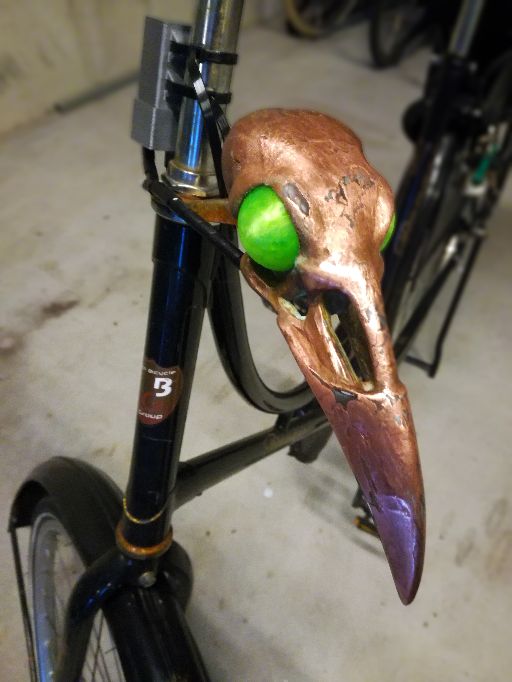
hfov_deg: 51.4
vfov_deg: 65.3
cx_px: 256
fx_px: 532
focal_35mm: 27
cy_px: 341
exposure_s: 1/16.7
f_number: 2
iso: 640
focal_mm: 3.79
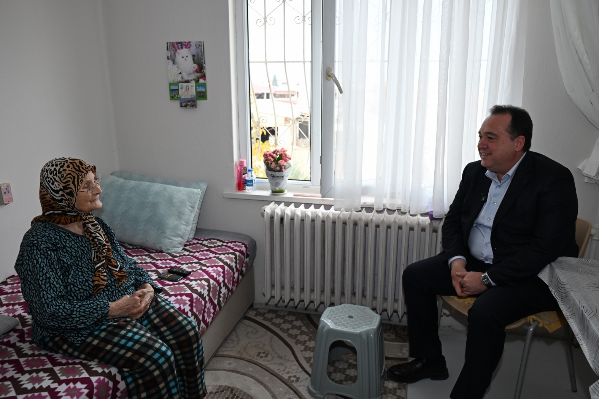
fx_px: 474
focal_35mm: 28
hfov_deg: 64.6
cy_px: 200
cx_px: 300
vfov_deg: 45.7
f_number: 4.5
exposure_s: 1/200
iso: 500
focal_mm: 28.5
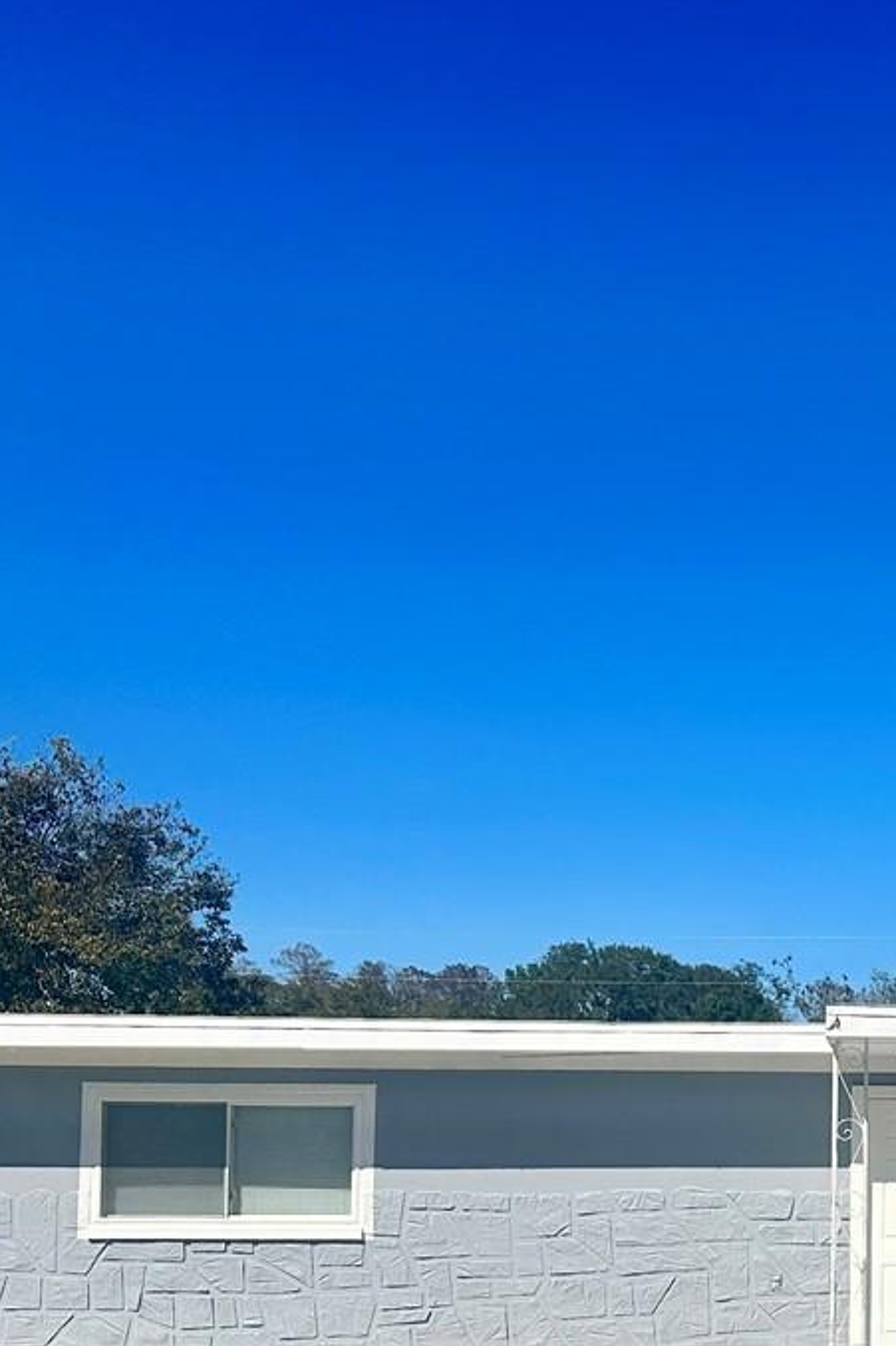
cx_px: 1156
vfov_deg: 33.0
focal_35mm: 59
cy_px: 1080
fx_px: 2204
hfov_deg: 21.0
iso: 80
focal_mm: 6.86
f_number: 1.78
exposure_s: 1/7576
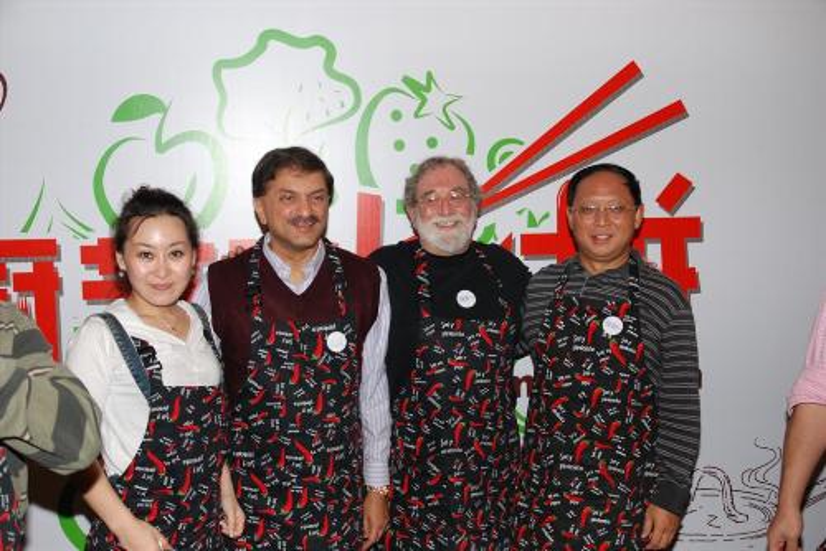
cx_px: 413
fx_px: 895
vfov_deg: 34.3
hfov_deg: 49.5
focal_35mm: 39
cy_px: 276
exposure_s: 1/60
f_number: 5.6
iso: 320
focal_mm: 26
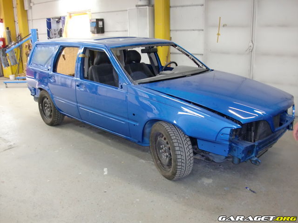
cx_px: 149
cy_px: 112
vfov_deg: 39.7
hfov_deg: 51.4
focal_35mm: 36
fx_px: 310
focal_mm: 6.3
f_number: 2.8
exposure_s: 1/60
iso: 400
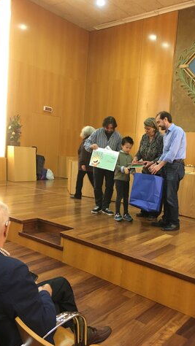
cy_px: 174
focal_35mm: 32
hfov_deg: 36.6
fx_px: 294
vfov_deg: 61.0
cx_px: 111
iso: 100
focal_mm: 4.15
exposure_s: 1/17
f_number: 2.2
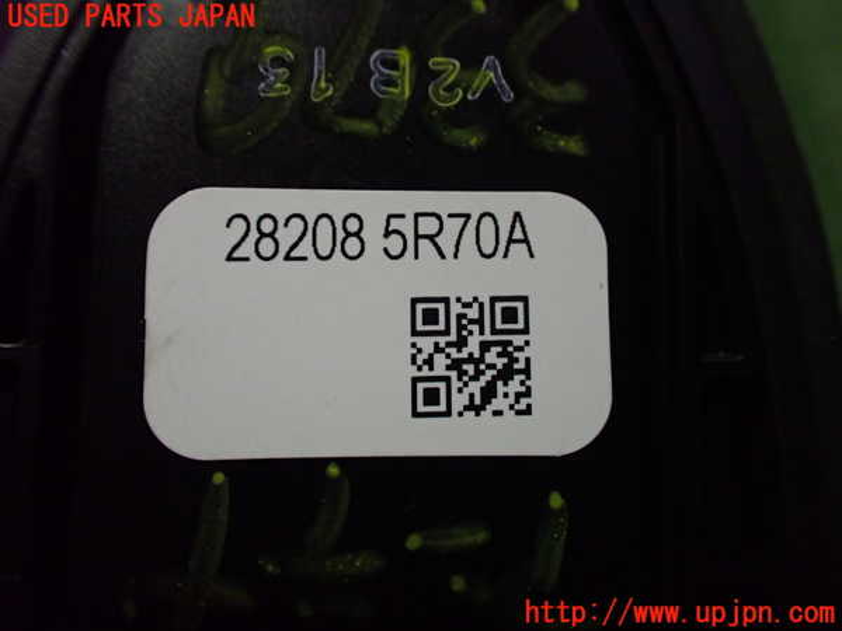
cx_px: 421
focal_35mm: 30
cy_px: 316
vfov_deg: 46.8
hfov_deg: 60.0
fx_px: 730
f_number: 2.3
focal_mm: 5.4
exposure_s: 1/125
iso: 800
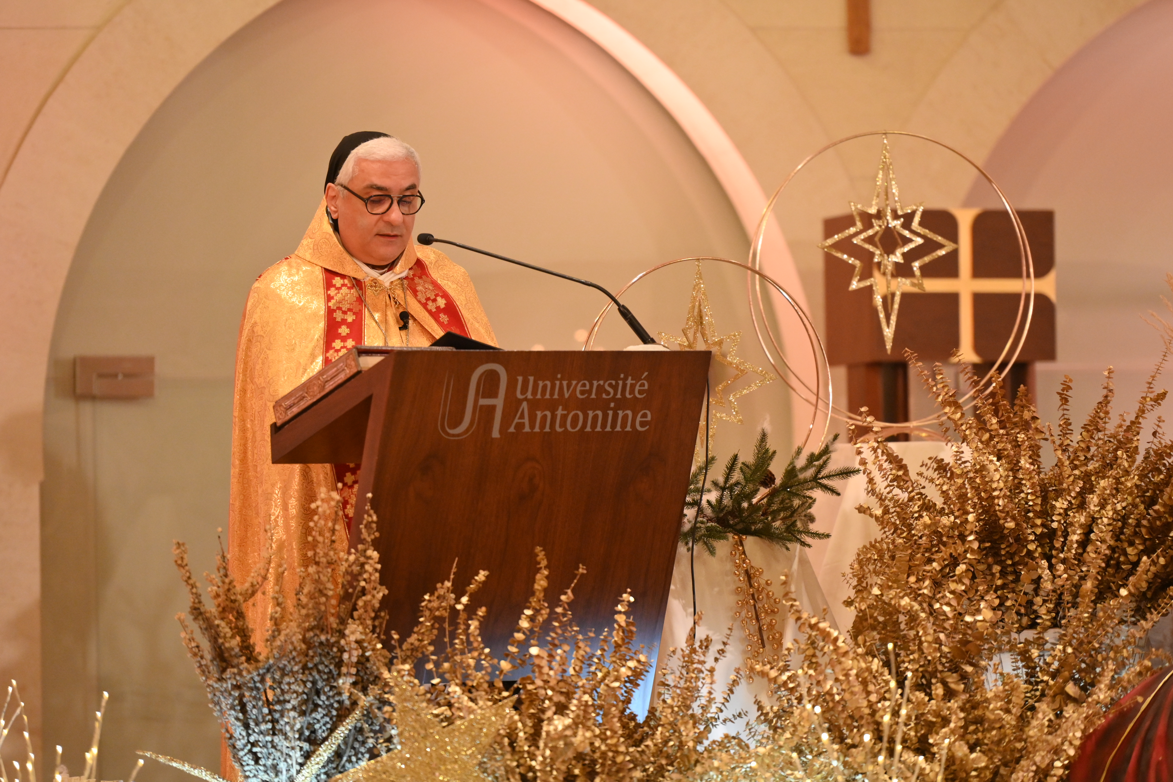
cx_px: 586
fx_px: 6514
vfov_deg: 6.9
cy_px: 391
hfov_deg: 10.3
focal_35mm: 200
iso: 3200
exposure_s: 1/500
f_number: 2.8
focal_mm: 200
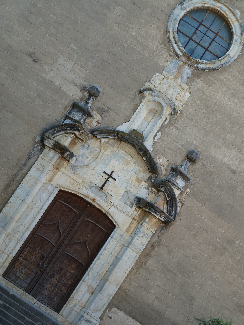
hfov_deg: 17.8
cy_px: 162
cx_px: 122
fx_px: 780
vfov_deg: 23.6
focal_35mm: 83
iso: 80
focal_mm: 13.7
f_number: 4.2
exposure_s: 1/100
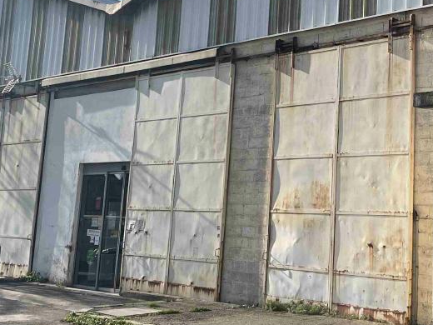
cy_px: 68
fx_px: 801
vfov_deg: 22.6
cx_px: 373
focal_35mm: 64
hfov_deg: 29.3
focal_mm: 4.2
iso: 32
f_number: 1.6
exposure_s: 1/5291
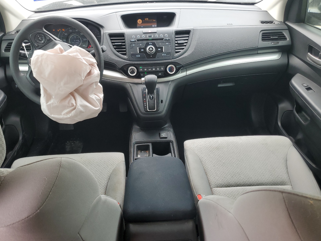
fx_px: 250
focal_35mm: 27
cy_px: 117
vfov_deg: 51.4
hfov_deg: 65.3
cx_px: 159
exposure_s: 1/208
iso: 50
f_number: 1.5
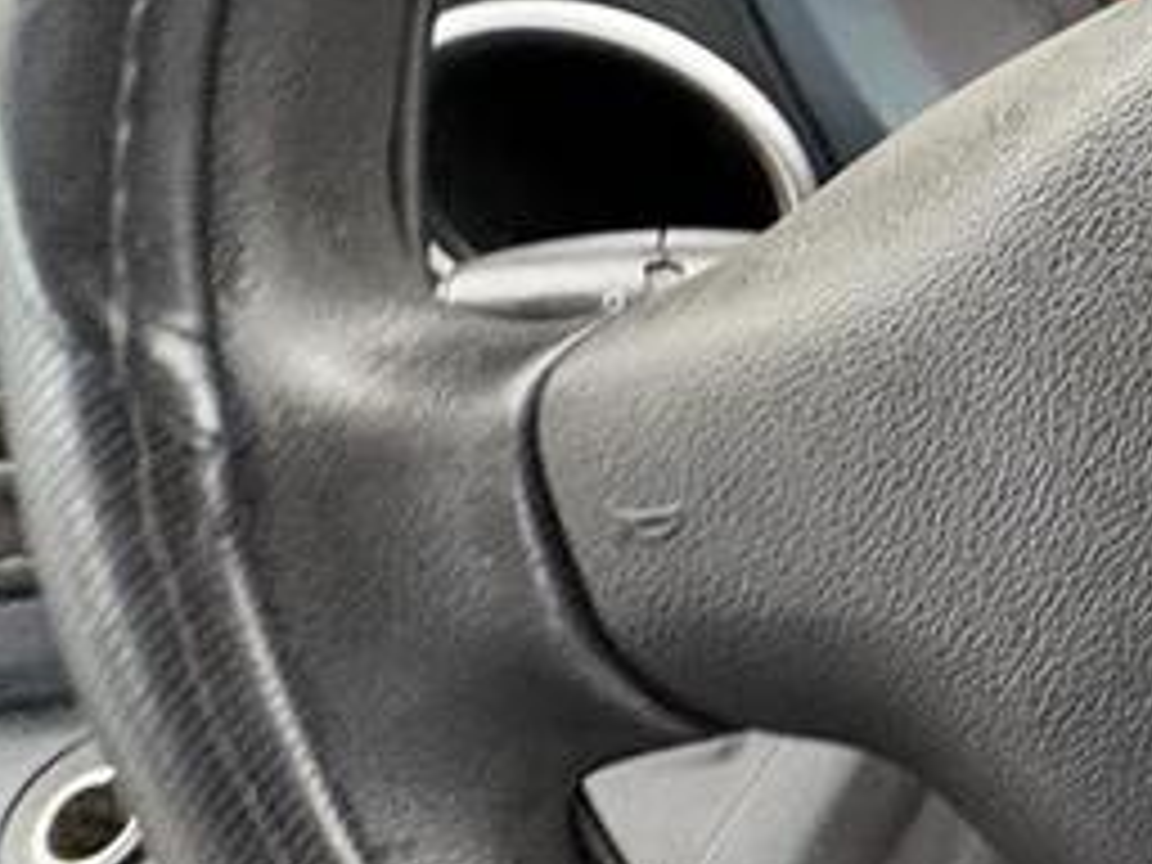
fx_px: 1631
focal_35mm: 49
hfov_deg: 25.3
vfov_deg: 29.7
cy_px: 392
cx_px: 1858
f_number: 2.2
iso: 640
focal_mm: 2.22
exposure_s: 1/60
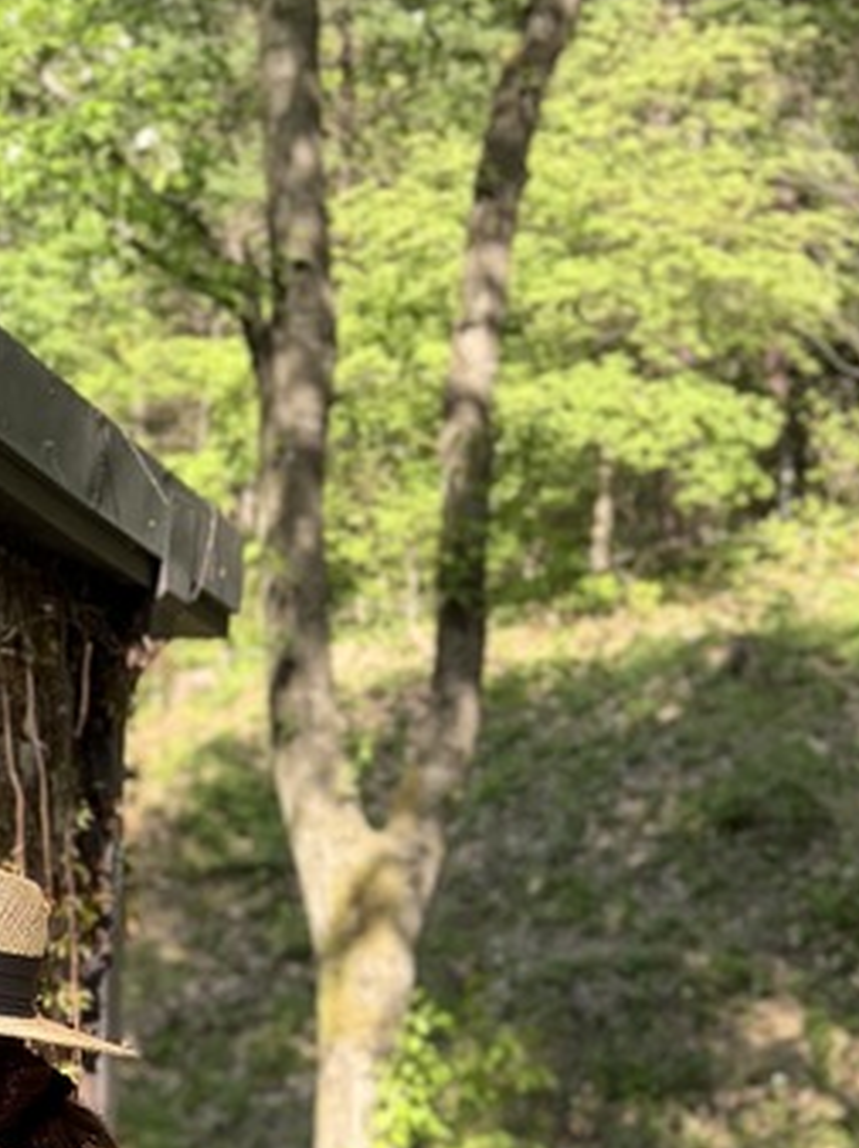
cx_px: -48
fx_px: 2551
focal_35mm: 77
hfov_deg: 18.5
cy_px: 1691
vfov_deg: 21.5
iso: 50
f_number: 1.6
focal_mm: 5.96
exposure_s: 1/561
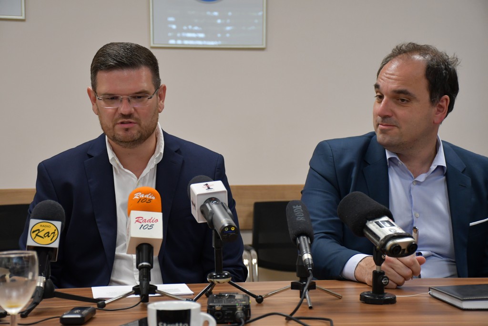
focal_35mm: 78
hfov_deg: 26.0
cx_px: 244
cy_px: 163
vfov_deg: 17.5
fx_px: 1057
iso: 1600
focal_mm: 52
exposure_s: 1/125
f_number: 4.8
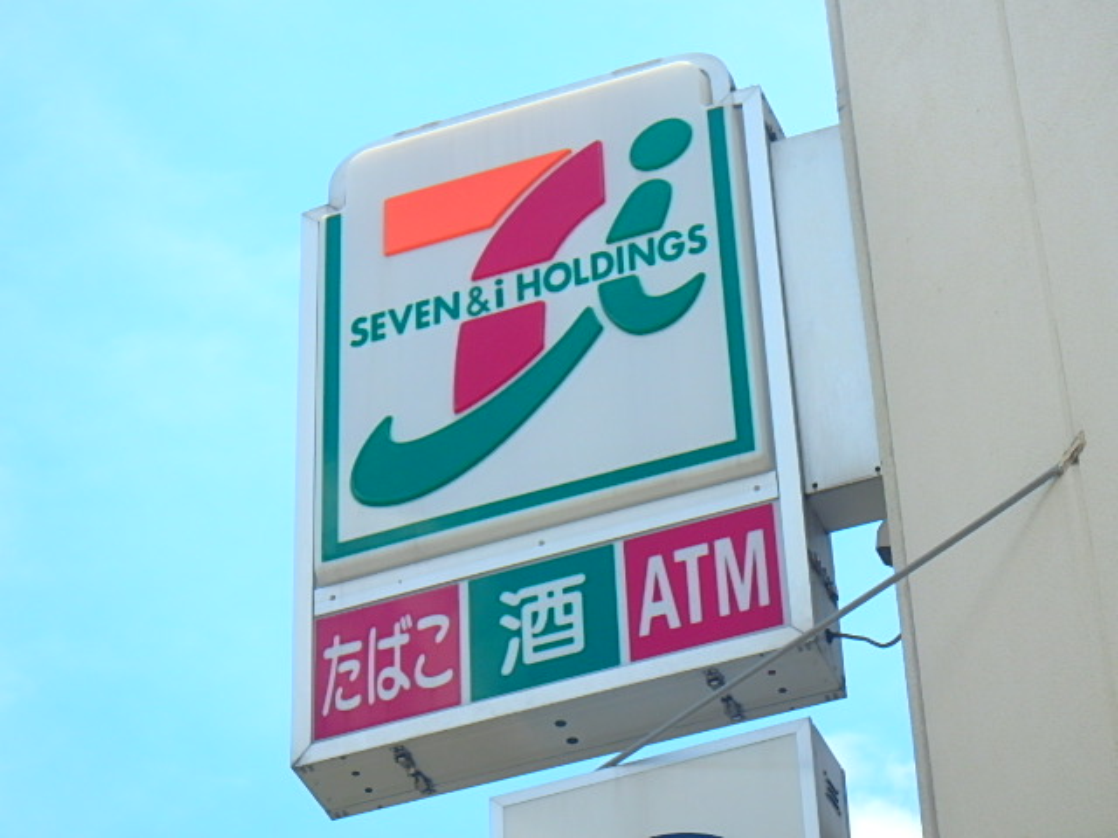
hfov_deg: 18.7
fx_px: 3391
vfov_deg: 14.1
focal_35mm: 105
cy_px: 419
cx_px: 559
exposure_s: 1/320
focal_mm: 18.7
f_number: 5.7
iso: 125
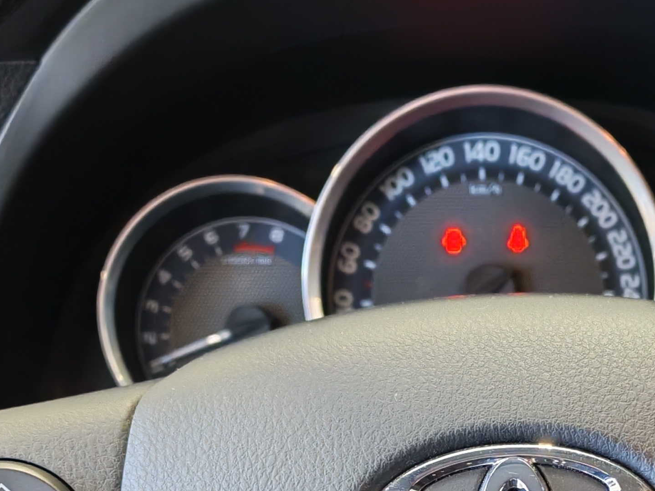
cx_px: 536
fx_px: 1778
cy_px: 619
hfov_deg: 20.6
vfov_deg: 15.1
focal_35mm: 94
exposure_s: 1/50
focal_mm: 6.12
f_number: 1.9
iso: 1600
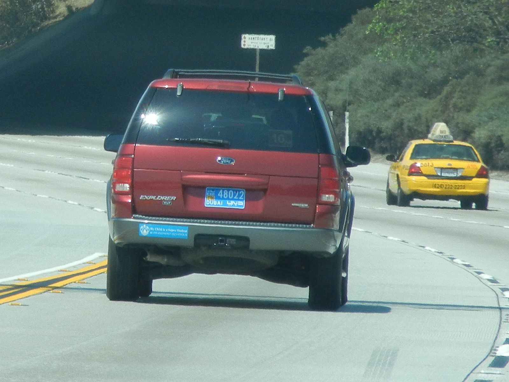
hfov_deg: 6.6
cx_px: 254
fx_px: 4413
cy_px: 191
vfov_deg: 5.0
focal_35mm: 300
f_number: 5.6
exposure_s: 1/424
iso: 160
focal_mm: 54
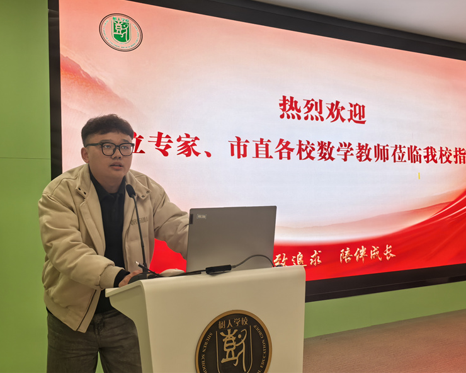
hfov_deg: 47.9
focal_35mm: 38
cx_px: 237
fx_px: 524
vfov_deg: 39.2
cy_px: 185
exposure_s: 1/108
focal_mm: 5.75
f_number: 2
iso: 50
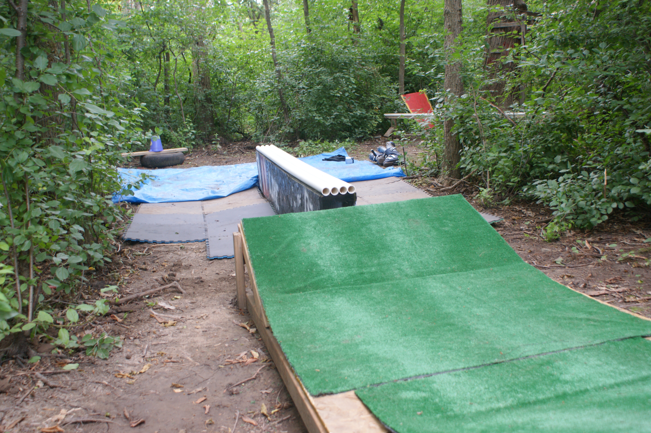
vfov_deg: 34.2
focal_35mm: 39
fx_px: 705
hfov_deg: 49.6
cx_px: 326
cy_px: 216
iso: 250
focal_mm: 26
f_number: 4.5
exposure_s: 1/40
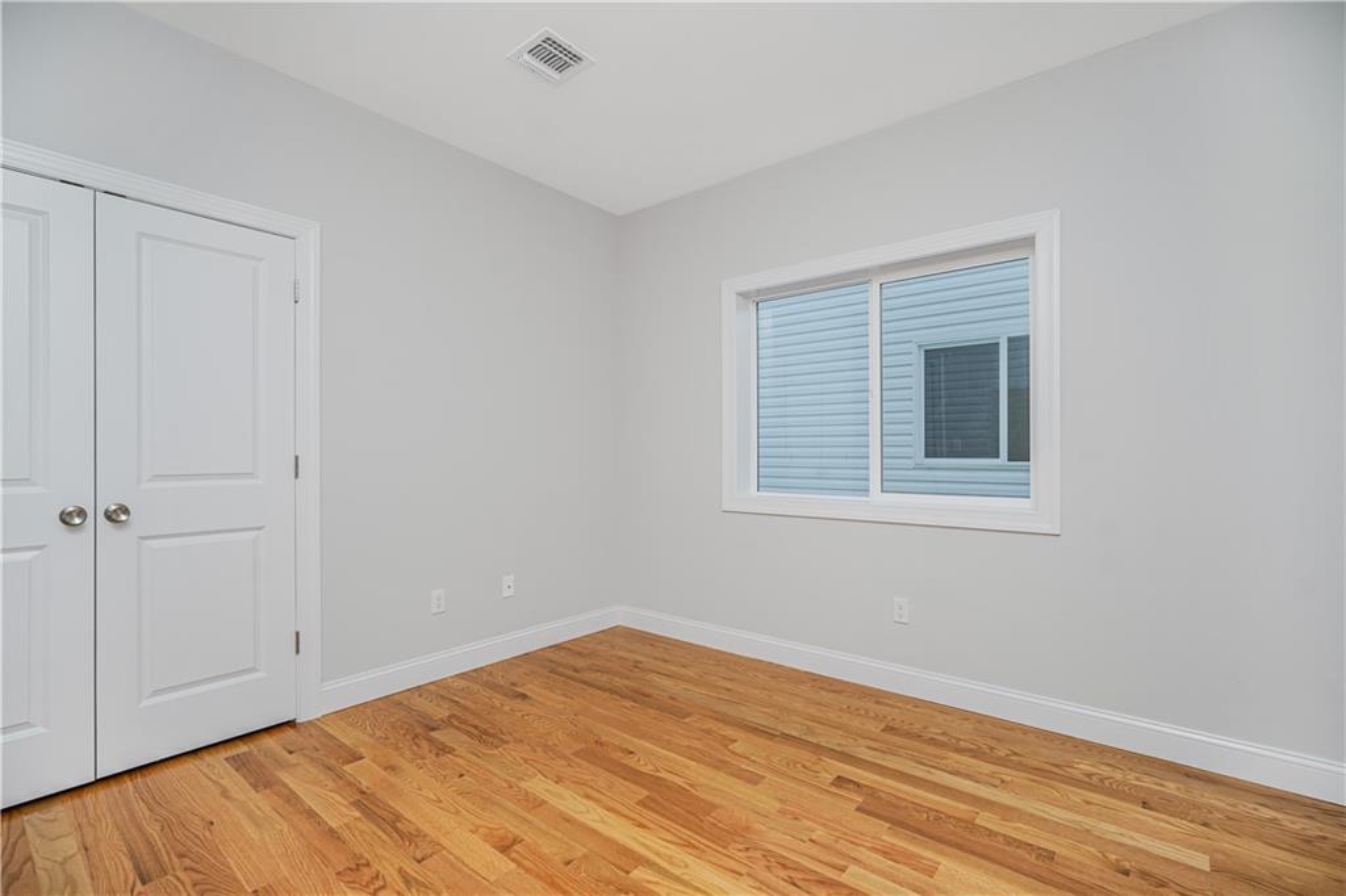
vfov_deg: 73.7
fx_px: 598
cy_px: 448
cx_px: 673
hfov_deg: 96.8
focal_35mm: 16
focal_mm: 16
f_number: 5
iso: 100
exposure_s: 1/50
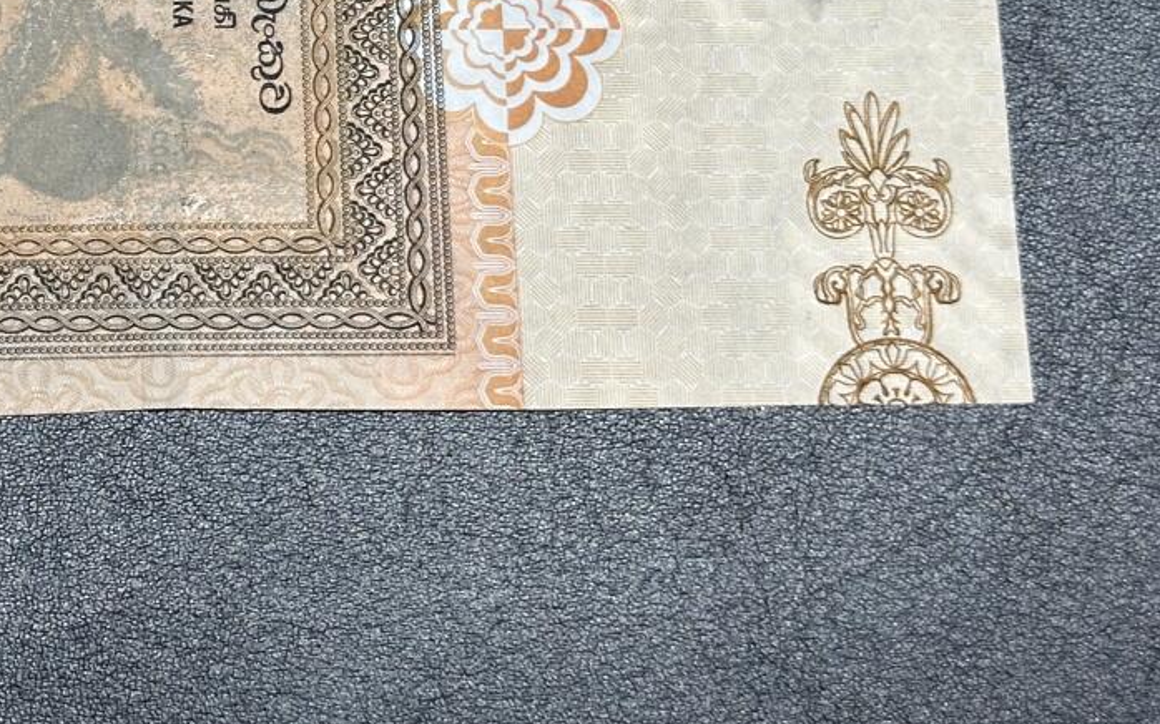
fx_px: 3224
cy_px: -53
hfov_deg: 20.0
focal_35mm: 102
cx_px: 91
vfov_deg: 12.6
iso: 100
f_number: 1.78
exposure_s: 1/50
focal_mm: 6.86
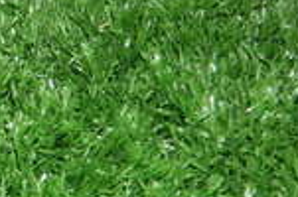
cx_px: -146
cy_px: 192
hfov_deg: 17.3
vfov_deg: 12.6
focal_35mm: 107
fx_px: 884
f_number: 9.1
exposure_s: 1/40
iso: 200
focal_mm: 5.6
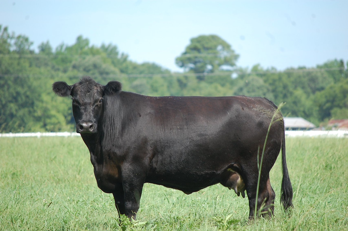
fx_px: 2897
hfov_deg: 6.9
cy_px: 116
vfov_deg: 4.6
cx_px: 174
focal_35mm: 300
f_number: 5.6
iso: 400
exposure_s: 1/500
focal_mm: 200
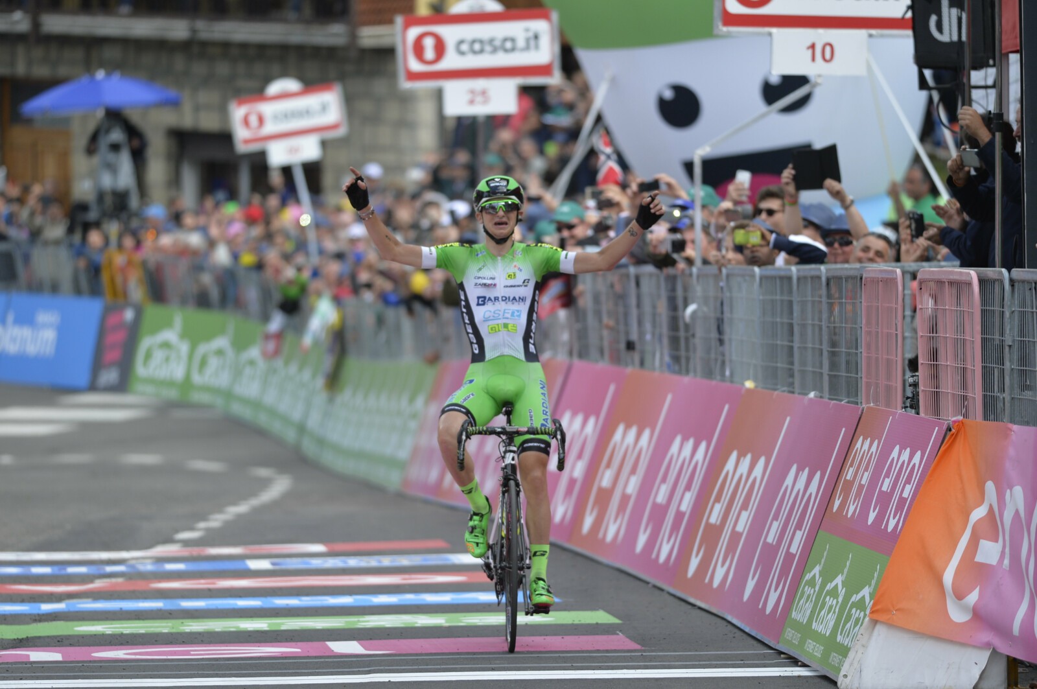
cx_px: 518
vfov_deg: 4.6
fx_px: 8632
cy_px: 344
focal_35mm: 300
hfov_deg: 6.9
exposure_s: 1/1600
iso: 640
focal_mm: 300
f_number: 4
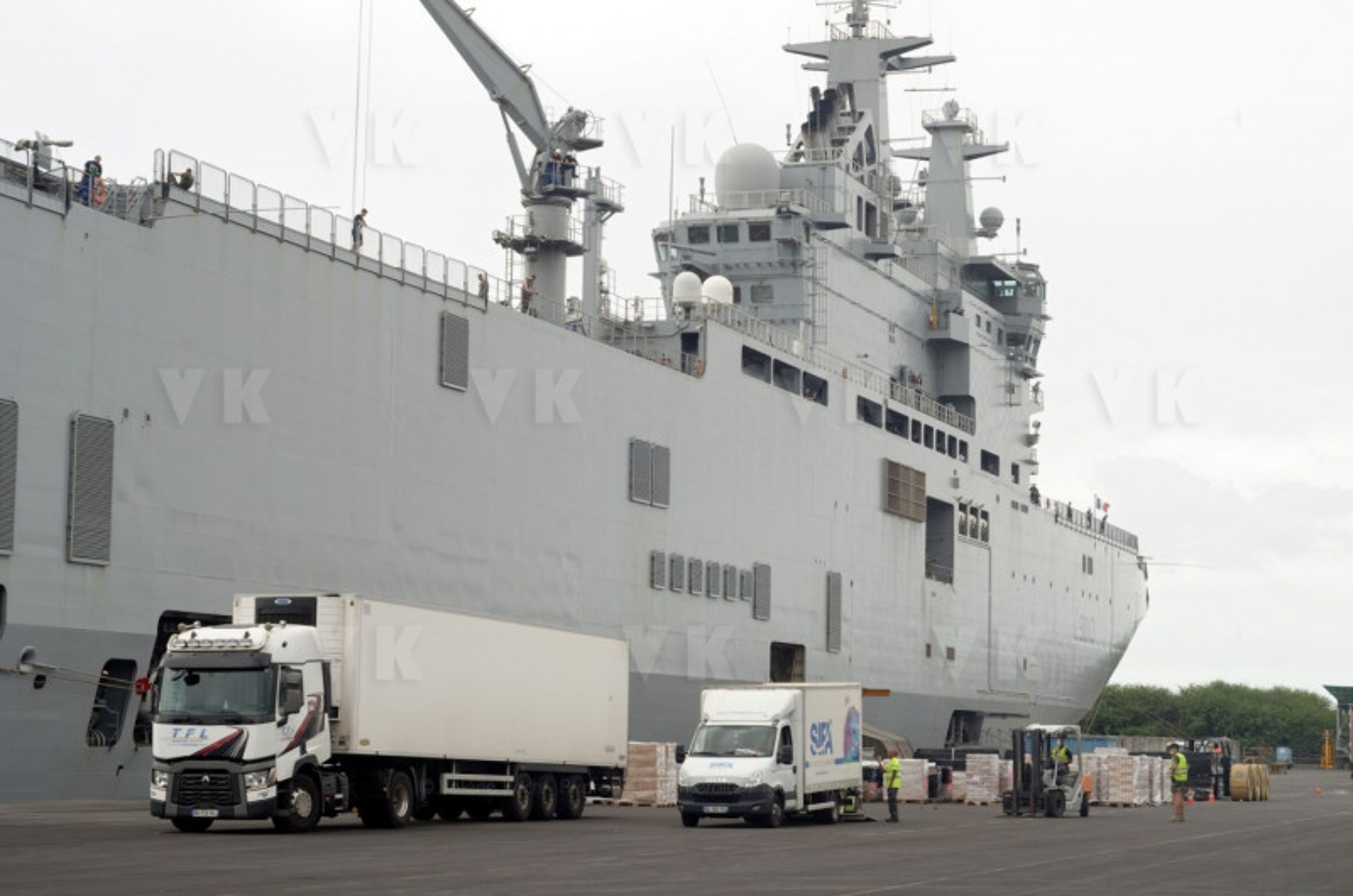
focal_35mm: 75
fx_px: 2813
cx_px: 676
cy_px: 448
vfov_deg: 18.1
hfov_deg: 27.0
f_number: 8
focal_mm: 50
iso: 250
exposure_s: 1/250
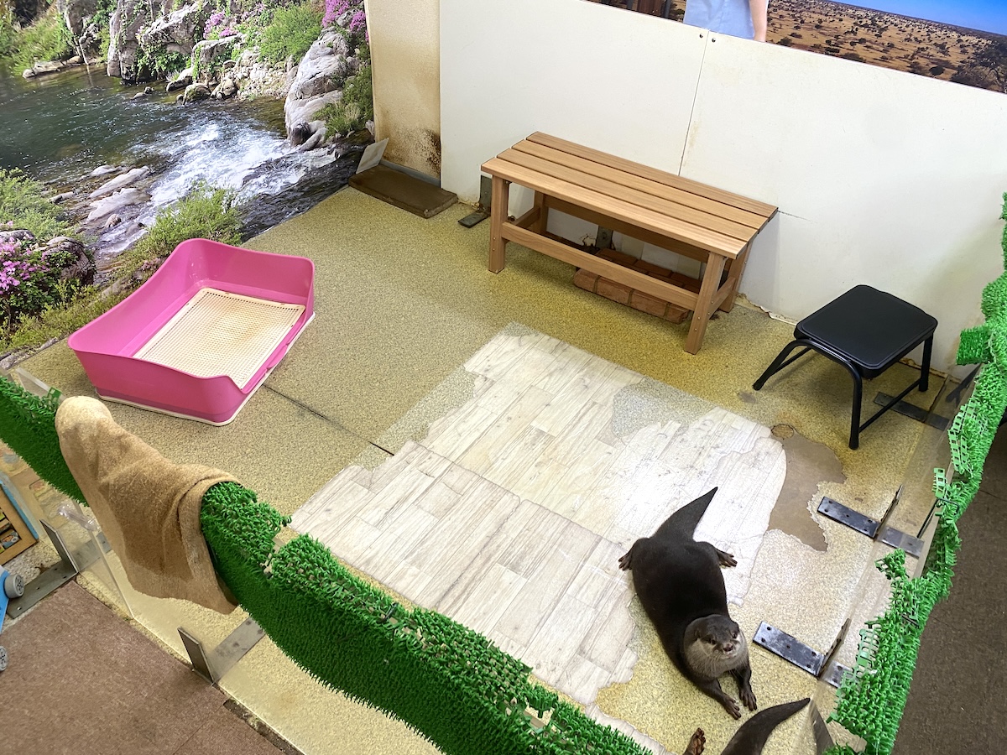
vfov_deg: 53.1
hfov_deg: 67.3
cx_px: 504
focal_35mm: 26
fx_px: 756
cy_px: 378
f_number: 1.8
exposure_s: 1/50
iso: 80
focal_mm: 4.25
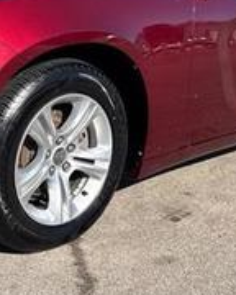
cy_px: 49
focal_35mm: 71
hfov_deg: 21.4
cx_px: 70
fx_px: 620
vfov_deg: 26.2
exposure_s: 1/2208
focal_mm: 5.96
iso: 50
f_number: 1.6
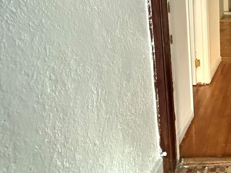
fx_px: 274
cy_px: 26
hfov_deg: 36.5
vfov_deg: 33.7
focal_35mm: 41
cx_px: 270
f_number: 2.2
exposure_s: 1/40
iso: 1600
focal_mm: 2.22
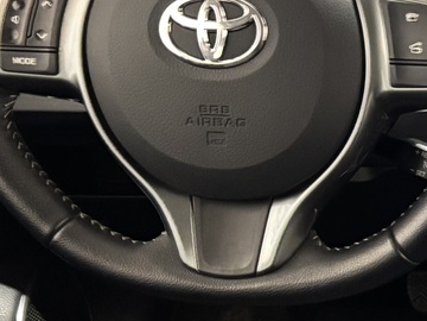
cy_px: 311
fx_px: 1283
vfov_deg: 14.0
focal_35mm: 104
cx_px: 675
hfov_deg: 16.8
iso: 1000
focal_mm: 5.96
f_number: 1.6
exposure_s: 1/17
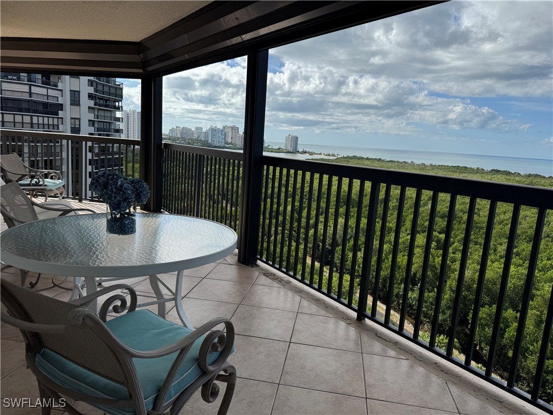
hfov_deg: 71.6
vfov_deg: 56.8
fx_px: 383
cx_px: 276
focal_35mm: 24
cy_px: 208
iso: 80
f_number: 1.78
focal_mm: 6.76
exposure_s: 1/7937
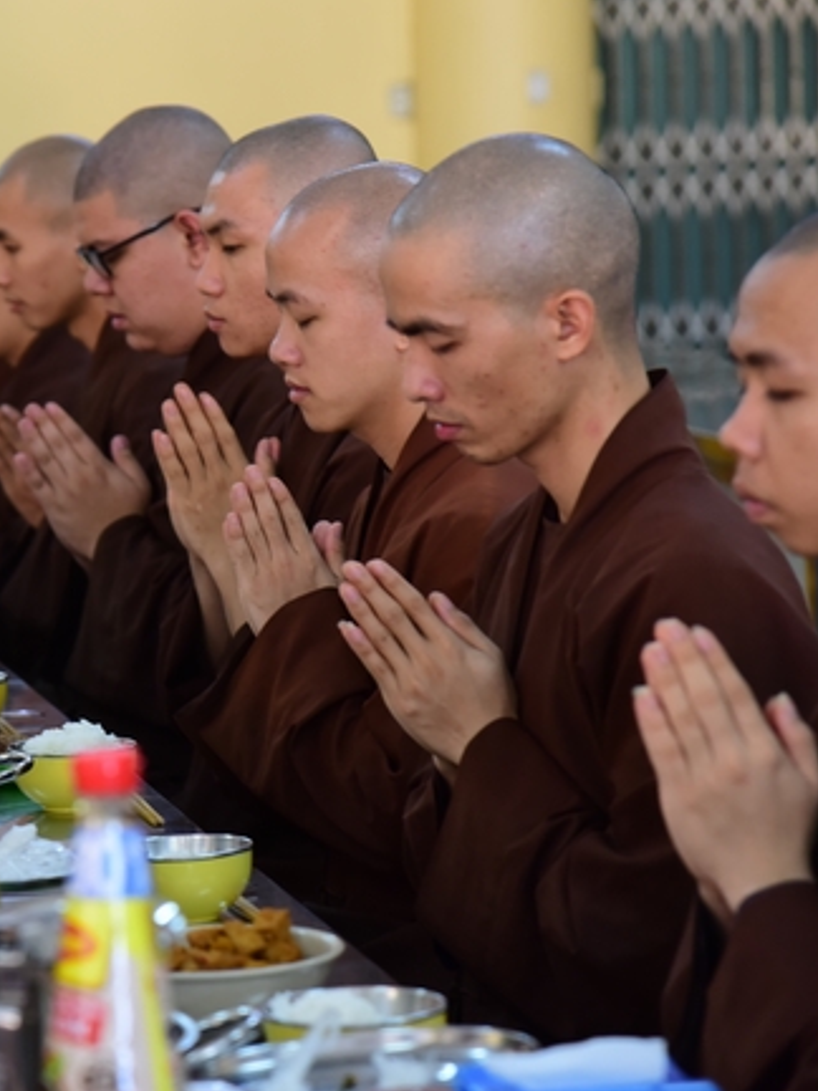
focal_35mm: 152
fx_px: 4789
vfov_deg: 13.0
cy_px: 546
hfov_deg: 9.7
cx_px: 212
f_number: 5
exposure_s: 1/50
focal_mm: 105
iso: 2000
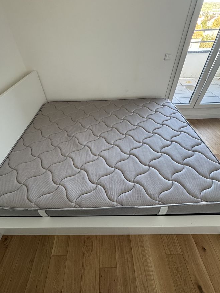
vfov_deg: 93.9
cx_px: 104
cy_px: 127
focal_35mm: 16
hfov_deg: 78.0
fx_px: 136
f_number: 2.2
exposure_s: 1/99
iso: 320
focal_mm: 2.22
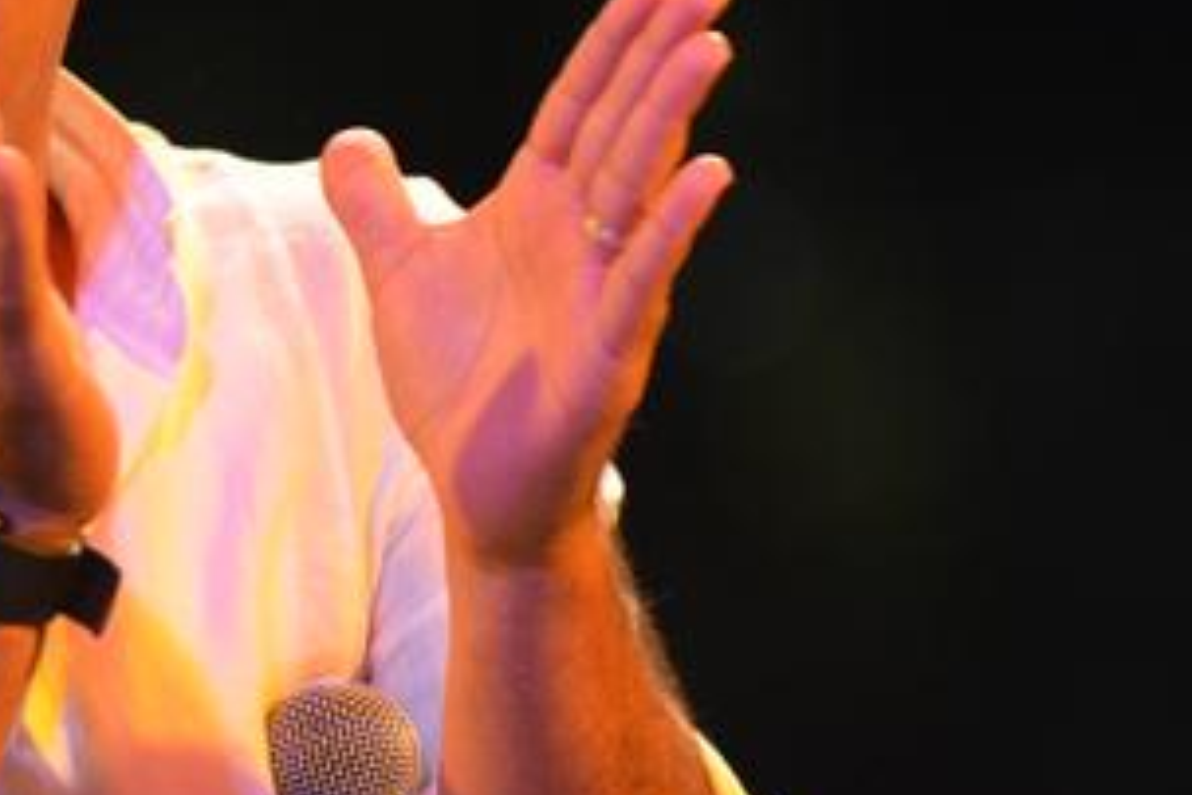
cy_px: 409
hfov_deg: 3.3
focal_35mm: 633
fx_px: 20958
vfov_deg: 2.2
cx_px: -59
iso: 2500
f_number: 3.2
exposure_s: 1/640
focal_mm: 200
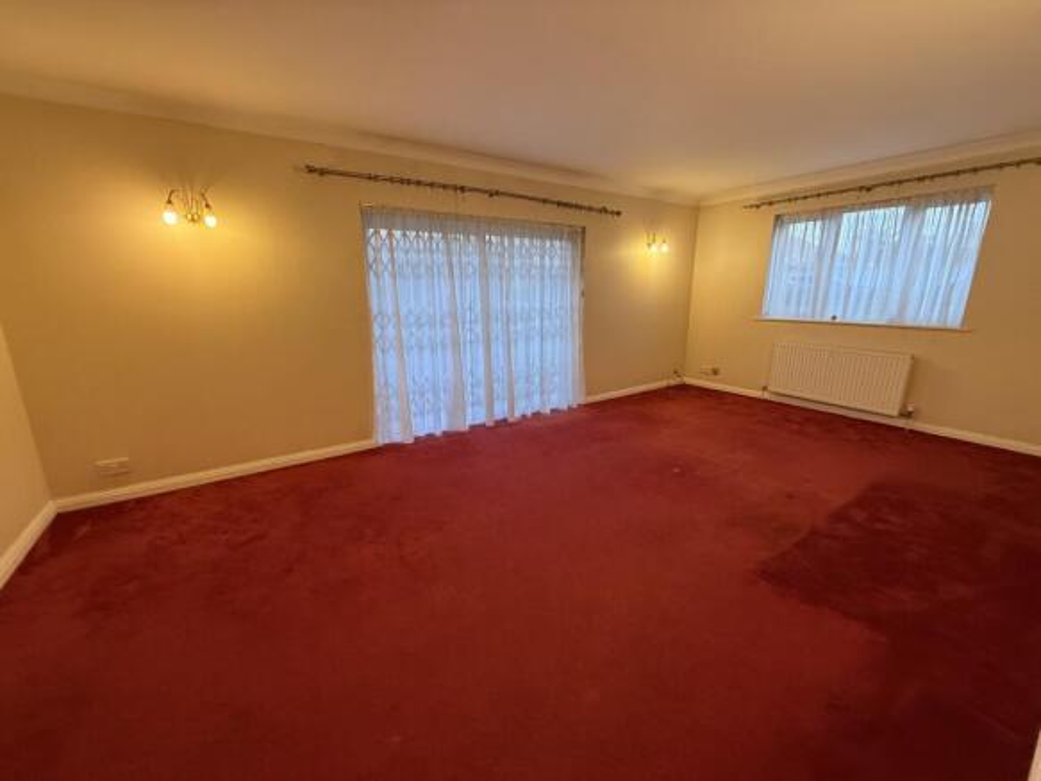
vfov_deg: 85.7
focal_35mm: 14
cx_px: 520
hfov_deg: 102.1
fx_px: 421
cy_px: 390
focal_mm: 2.22
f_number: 2.2
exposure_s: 1/50
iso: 320
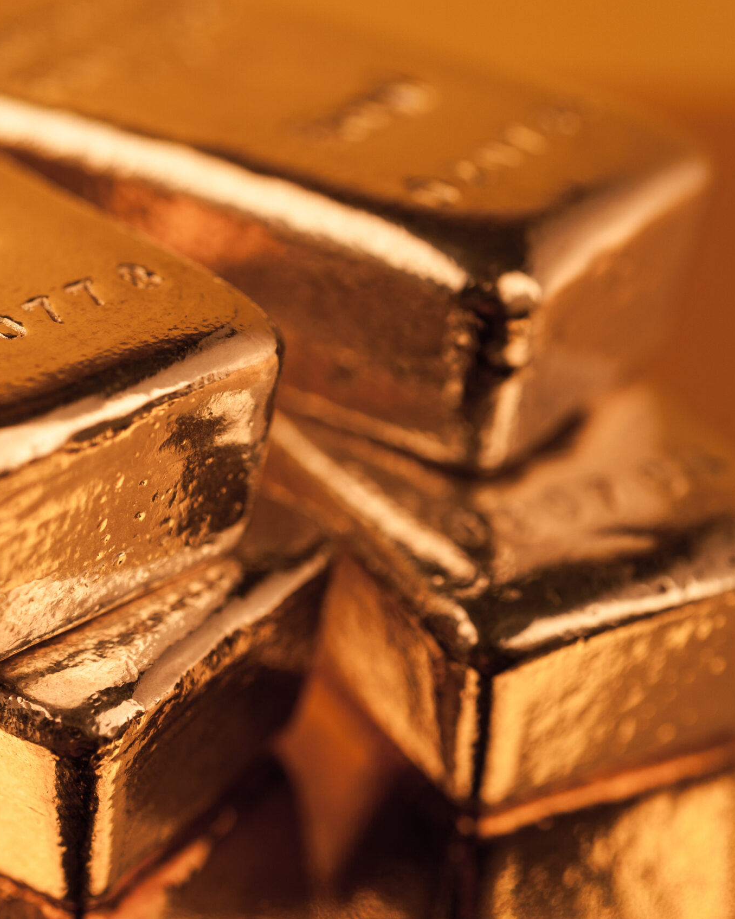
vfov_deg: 22.5
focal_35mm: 85
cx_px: 133
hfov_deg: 17.9
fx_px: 2311
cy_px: 459
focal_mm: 60
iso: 100
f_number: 7.1
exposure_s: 1/50
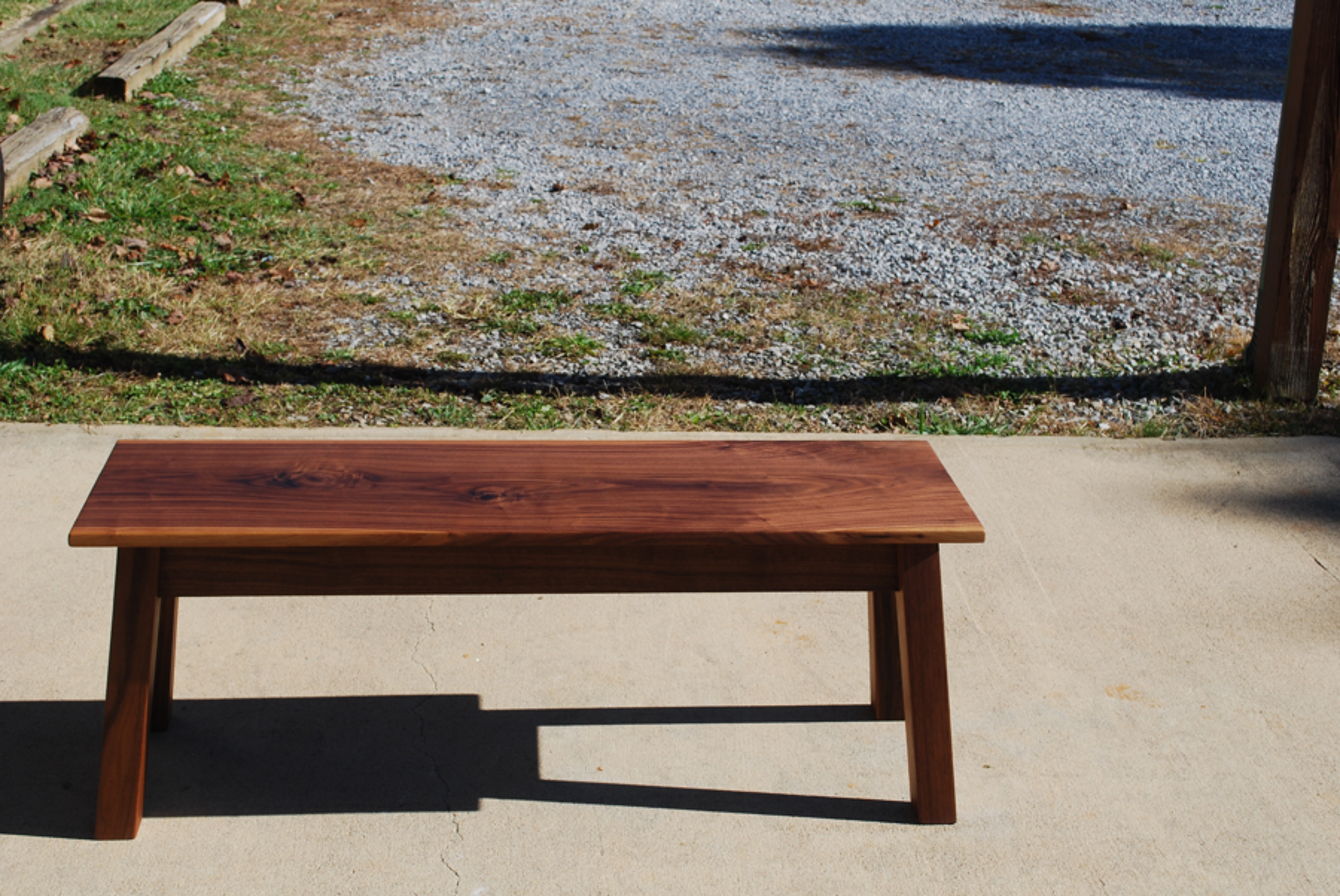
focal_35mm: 48
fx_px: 1788
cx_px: 670
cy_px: 448
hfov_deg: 41.1
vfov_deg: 28.1
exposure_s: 1/200
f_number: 7.1
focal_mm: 32
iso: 100
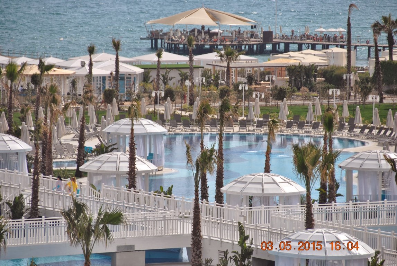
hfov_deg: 8.1
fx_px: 2816
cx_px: 198
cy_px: 133
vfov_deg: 5.4
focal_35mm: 255
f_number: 5.6
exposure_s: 1/1600
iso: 200
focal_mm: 170
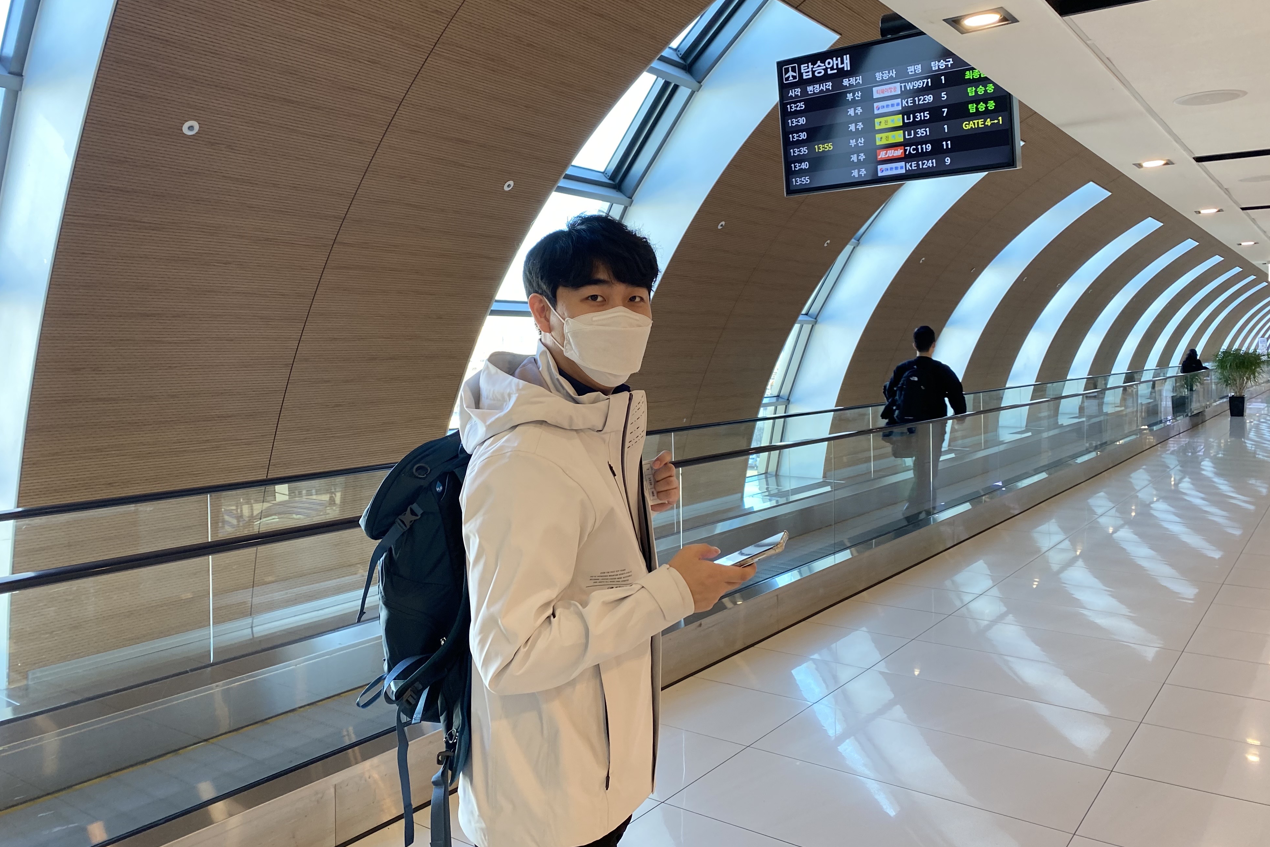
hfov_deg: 65.5
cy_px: 360
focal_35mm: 28
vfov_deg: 46.3
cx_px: 639
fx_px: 988
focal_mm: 4.25
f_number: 1.8
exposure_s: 1/120
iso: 100
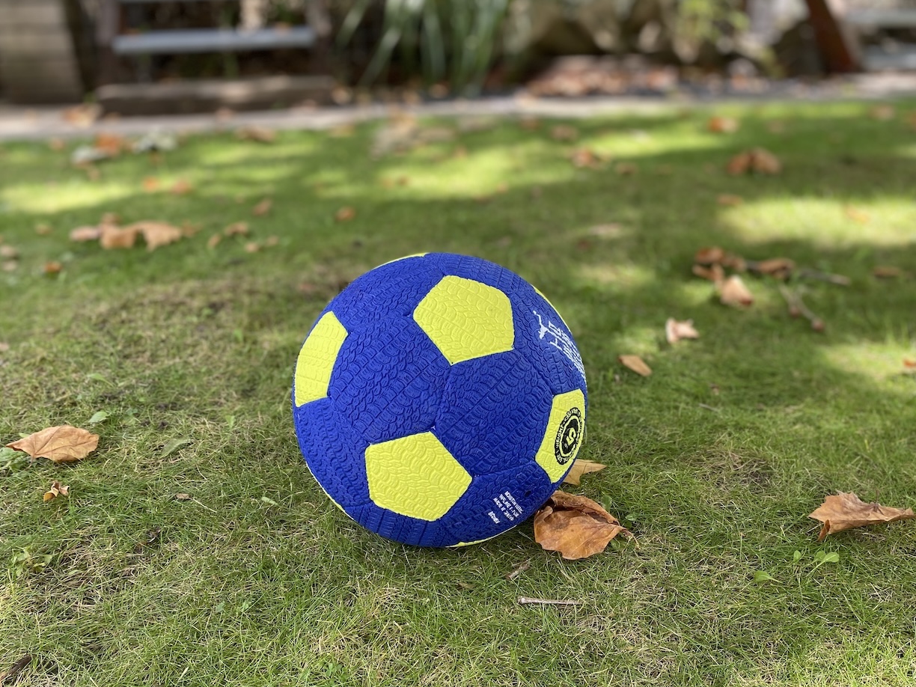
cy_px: 365
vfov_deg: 48.2
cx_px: 487
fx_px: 767
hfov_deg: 61.6
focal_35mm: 29
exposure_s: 1/141
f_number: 1.8
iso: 32
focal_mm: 4.25
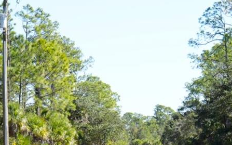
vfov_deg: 8.3
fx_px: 992
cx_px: 165
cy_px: 126
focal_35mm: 157
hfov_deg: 13.3
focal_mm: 43
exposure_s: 1/200
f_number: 5
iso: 100
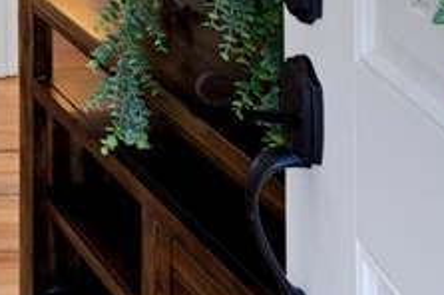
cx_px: -394
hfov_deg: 18.8
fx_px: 961
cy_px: -334
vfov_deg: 14.0
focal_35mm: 78
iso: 200
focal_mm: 16
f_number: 9
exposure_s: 1/2.5
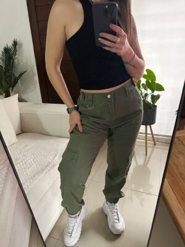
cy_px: 124
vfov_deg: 71.6
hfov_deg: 56.8
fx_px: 171
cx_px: 92
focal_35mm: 24
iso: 800
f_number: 1.78
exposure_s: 1/33
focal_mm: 6.86
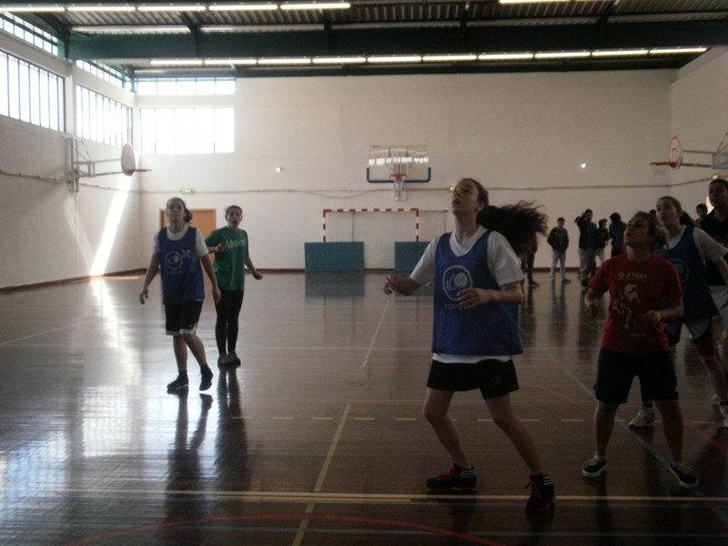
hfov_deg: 43.9
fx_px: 904
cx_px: 364
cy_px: 273
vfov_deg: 33.6
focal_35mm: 43
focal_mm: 7.61
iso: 250
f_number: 3.4
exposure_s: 1/250
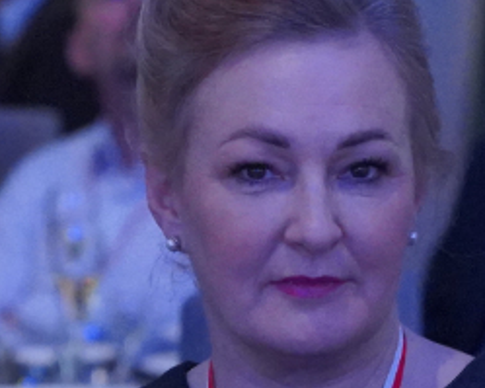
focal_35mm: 514
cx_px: 298
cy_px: 531
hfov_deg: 3.8
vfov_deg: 3.0
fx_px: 7375
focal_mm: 105
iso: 12800
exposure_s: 1/160
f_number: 4
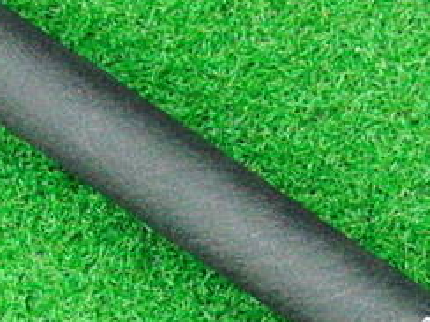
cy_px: 171
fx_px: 1205
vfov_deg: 15.2
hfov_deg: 20.2
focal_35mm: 97
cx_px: 148
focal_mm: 6.42
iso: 3200
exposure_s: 1/125
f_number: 3.6
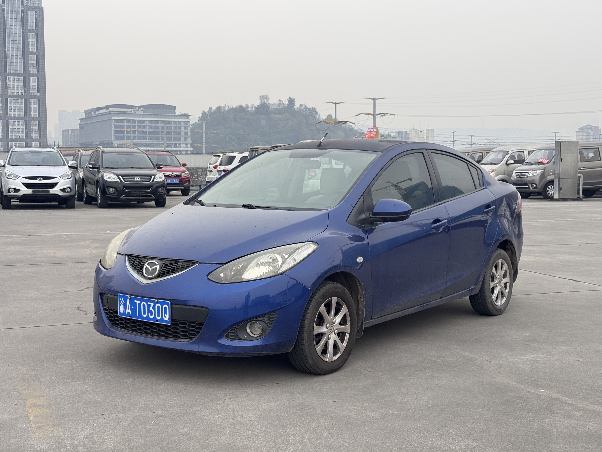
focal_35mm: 48
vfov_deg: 30.3
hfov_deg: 39.7
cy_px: 226
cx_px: 301
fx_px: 835
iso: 64
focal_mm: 6.76
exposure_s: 1/540
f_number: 1.78
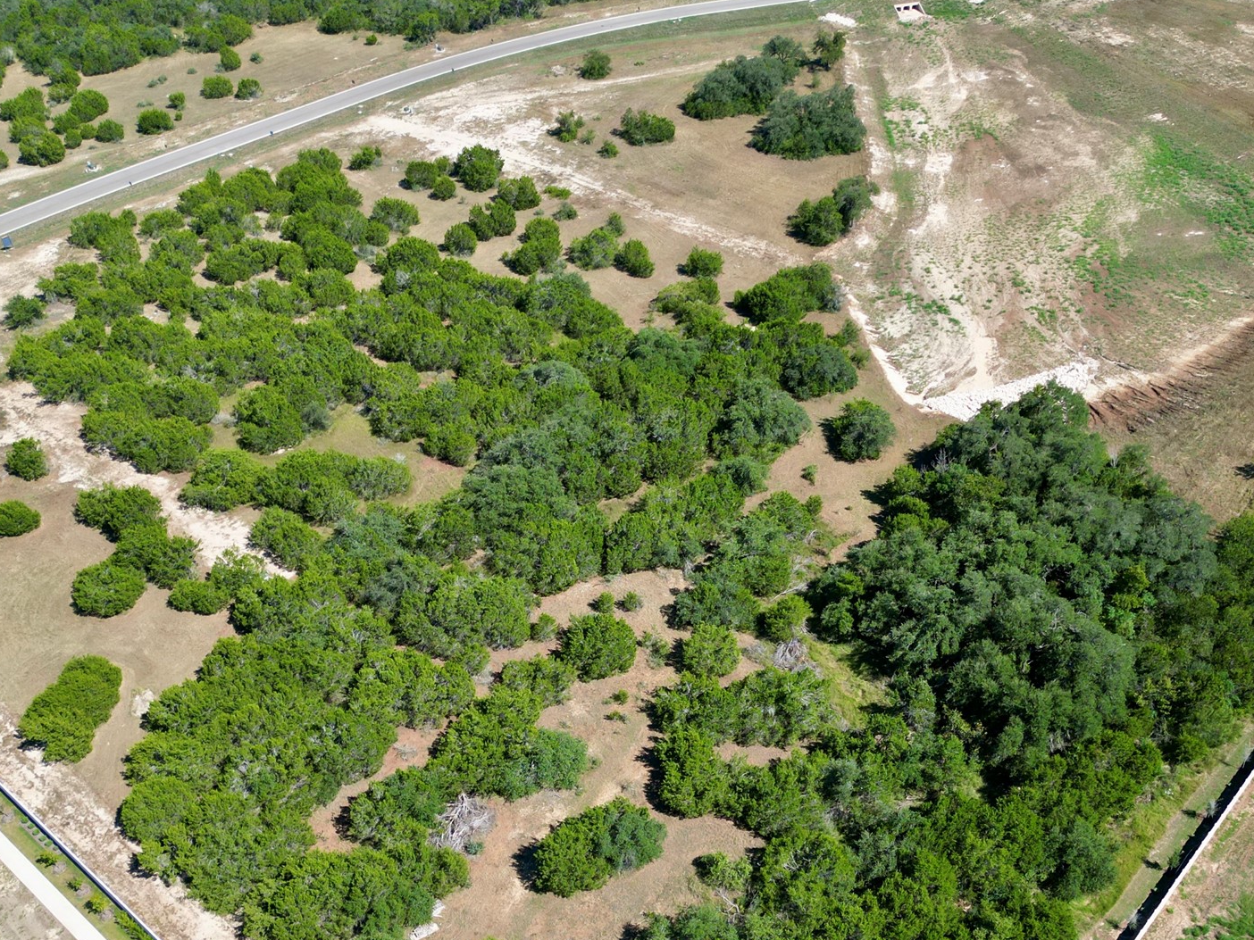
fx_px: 1268
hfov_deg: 52.4
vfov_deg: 39.9
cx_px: 731
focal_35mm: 35
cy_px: 667
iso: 120
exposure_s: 1/2000
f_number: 1.7
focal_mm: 6.72
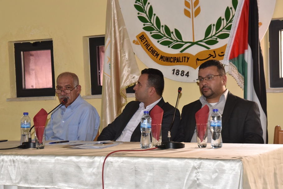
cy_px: 99
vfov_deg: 17.3
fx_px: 621
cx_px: 139
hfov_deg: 25.7
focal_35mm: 79
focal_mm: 70
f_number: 6.3
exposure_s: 1/250
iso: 2000
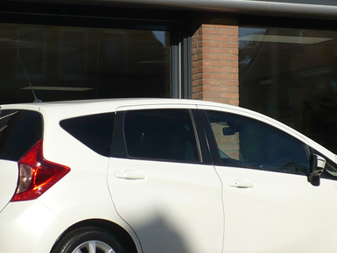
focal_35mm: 148
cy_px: 122
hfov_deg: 13.3
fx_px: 1441
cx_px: 172
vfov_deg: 10.0
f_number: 9
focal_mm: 9.9
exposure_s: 1/250
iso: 100
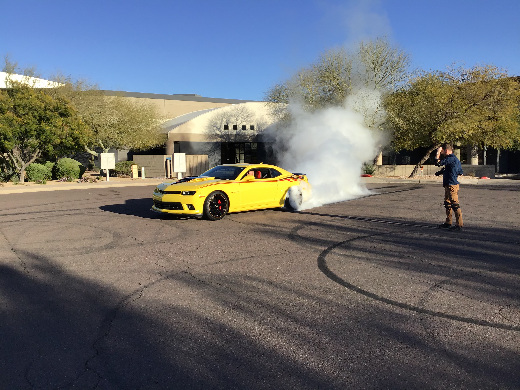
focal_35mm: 31
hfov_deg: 58.4
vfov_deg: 45.4
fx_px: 466
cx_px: 260
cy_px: 195
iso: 25
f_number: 2.4
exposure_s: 1/1006
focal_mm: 3.3
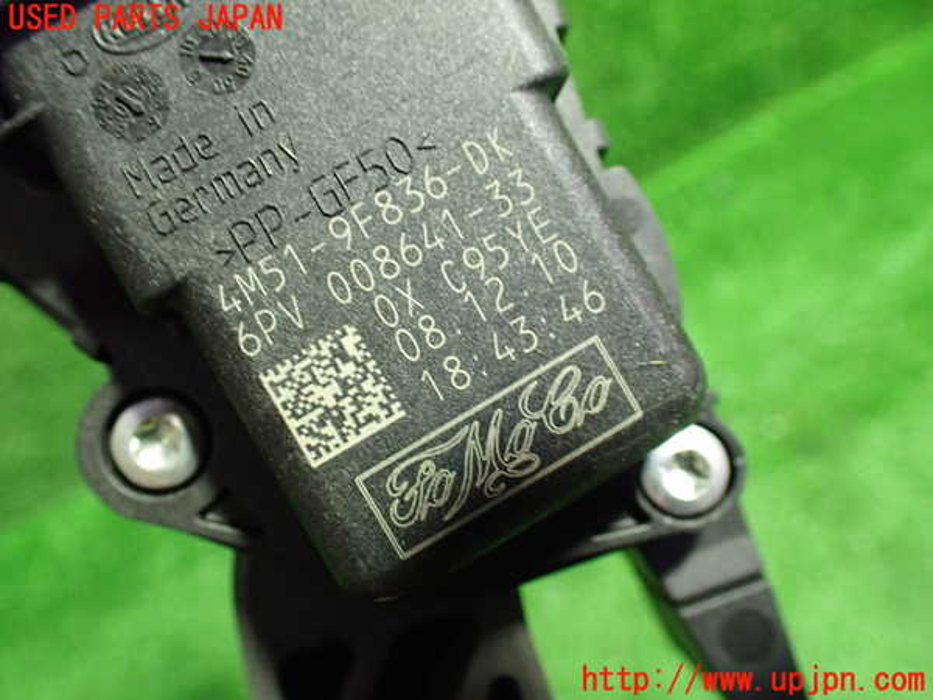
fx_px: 809
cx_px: 466
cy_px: 350
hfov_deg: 60.0
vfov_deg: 46.8
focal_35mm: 30
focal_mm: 5.4
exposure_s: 1/50
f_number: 2.3
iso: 800
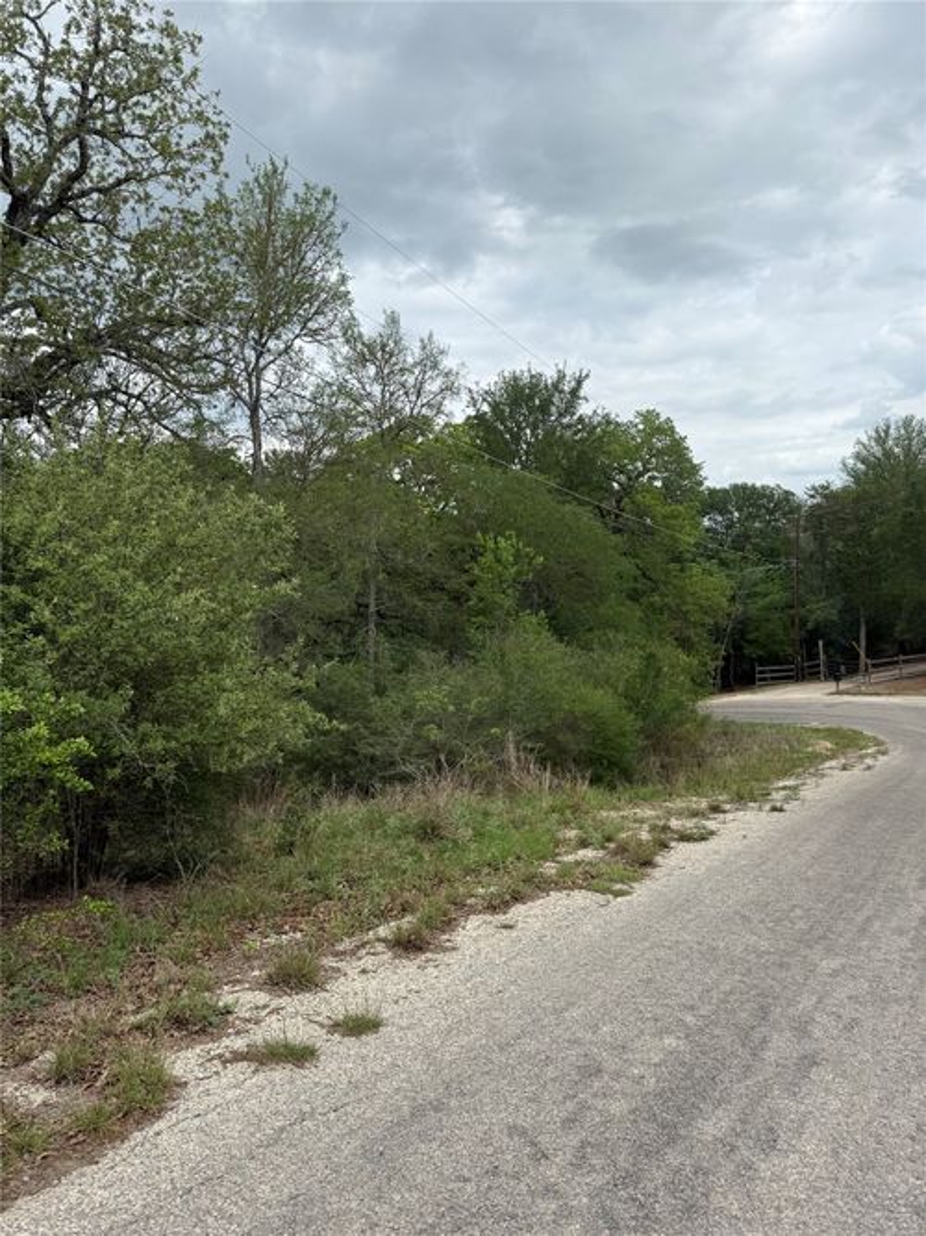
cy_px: 618
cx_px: 463
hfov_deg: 56.8
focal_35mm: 24
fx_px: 856
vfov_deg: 71.6
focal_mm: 6.76
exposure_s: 1/3021
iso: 80
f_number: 1.78
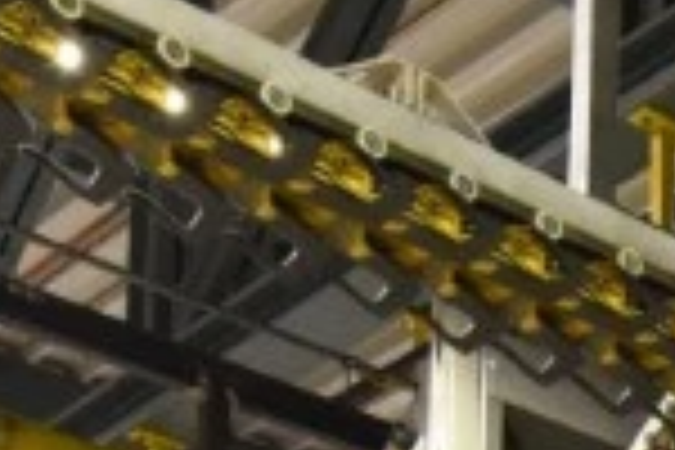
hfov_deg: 12.4
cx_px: 1494
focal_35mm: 138
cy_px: 1498
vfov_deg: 8.0
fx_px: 2587
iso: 1600
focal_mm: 18
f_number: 8
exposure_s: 1/8
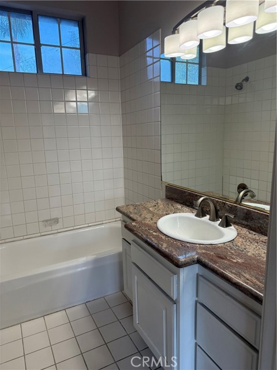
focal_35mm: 24
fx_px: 256
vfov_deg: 71.6
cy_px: 185
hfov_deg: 56.8
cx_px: 138
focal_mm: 6.76
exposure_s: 1/237
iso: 160
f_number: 1.78
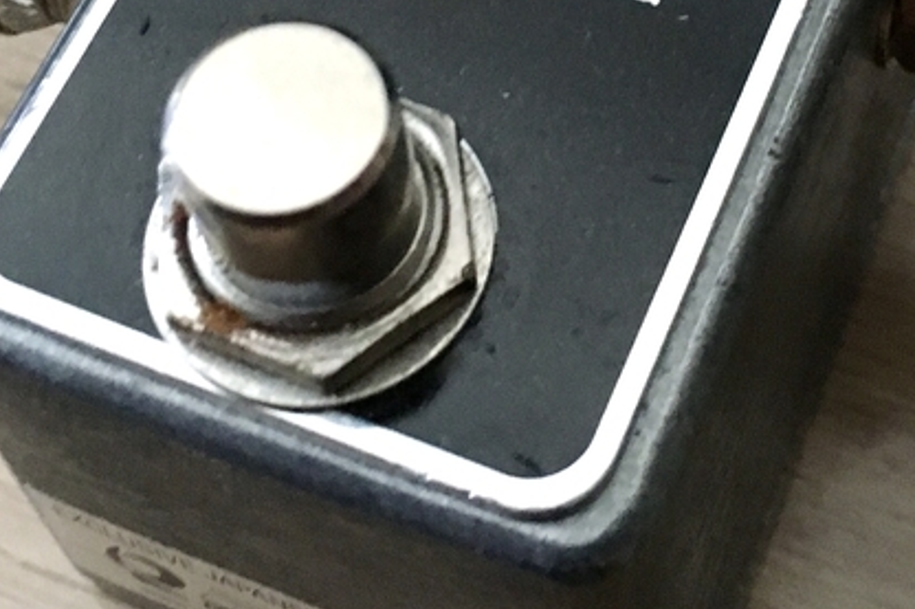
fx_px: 2210
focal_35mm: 87
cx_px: 556
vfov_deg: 15.1
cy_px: -125
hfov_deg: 23.3
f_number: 2.2
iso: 200
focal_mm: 4.15
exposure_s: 1/15
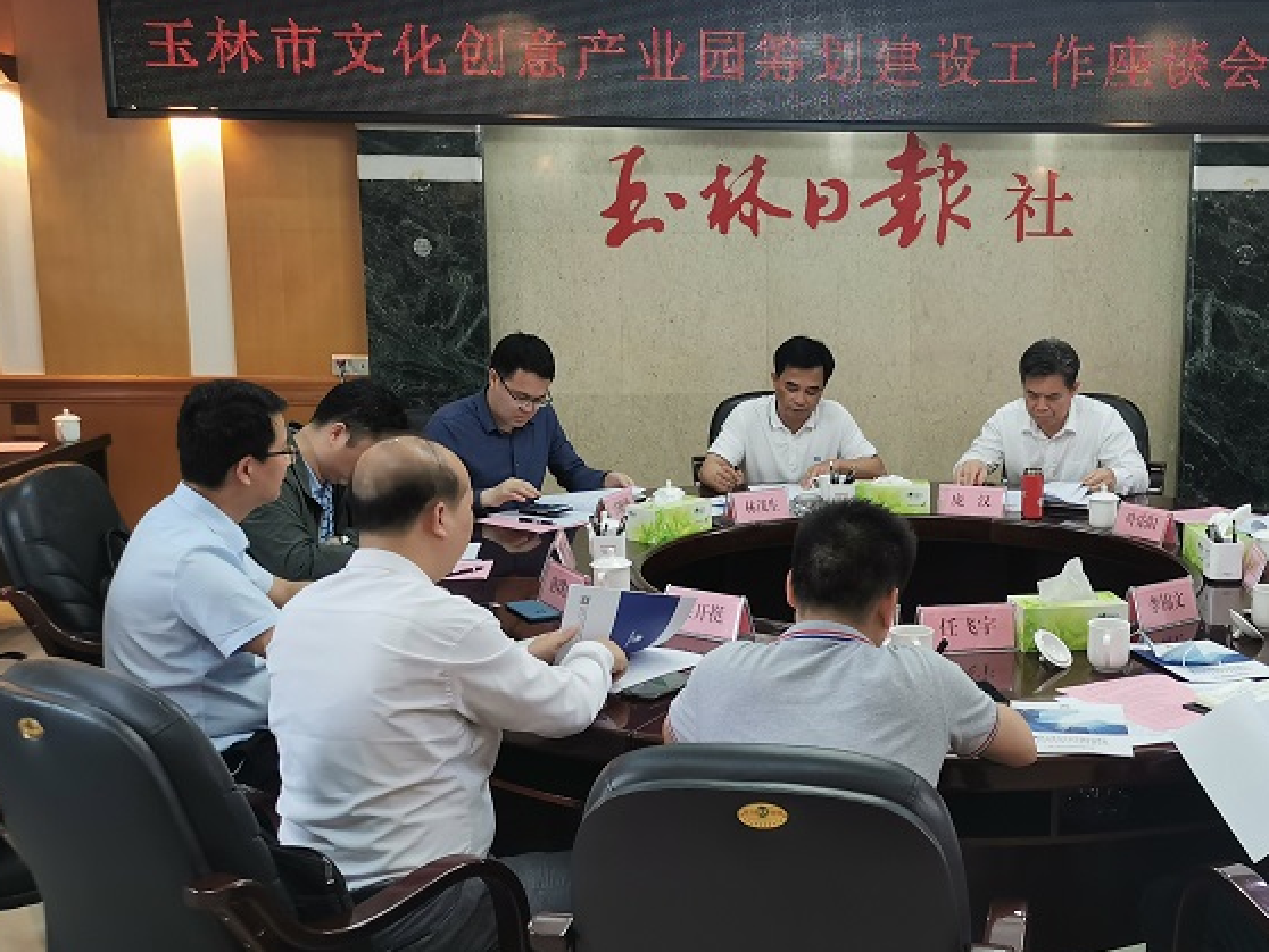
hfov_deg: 43.2
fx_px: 1577
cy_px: 534
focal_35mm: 43
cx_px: 844
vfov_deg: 33.6
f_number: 1.8
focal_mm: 5.58
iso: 160
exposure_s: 1/50
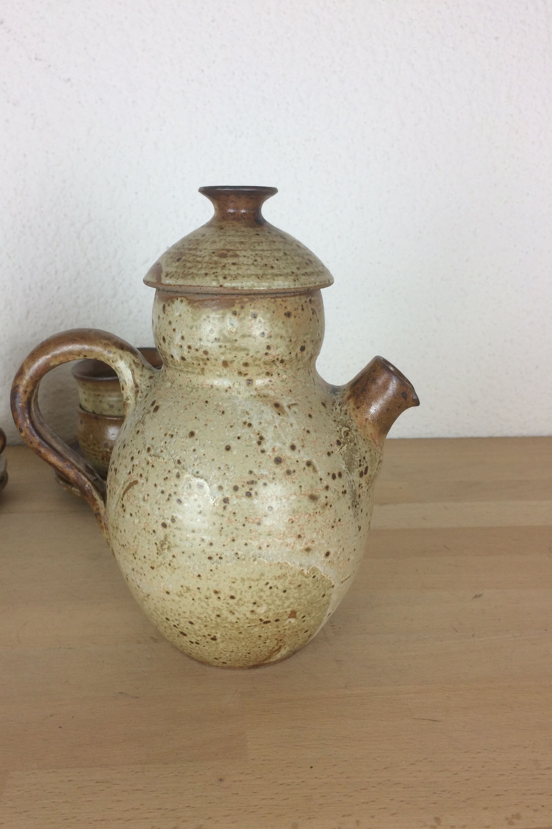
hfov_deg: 42.2
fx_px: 713
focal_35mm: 31
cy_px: 425
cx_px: 241
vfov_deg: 60.3
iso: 40
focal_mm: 4.15
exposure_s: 1/50
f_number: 2.2
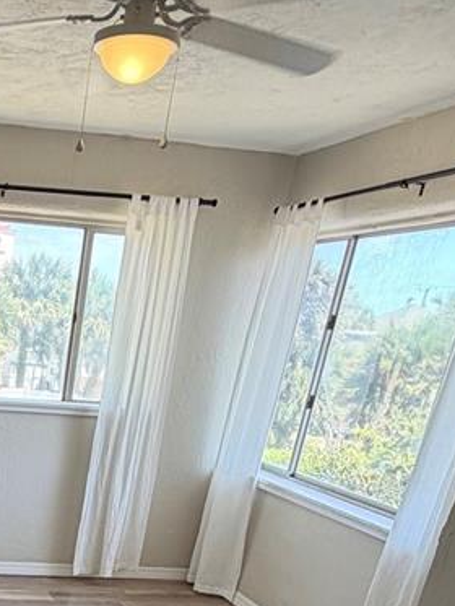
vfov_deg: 34.8
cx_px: -67
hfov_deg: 28.7
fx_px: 788
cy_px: 702
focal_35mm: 45
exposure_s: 1/120
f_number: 2.2
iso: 80
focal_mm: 2.22
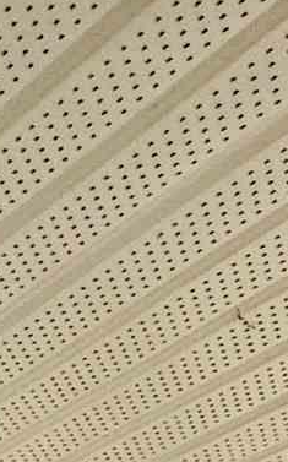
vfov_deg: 11.9
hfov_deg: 9.4
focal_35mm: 121
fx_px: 1522
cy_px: 1267
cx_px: 729
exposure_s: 1/99
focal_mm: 2.22
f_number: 2.2
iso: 40
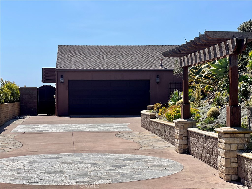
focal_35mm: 77
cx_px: 126
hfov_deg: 25.3
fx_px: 561
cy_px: 94
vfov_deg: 19.1
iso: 32
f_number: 2.8
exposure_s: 1/1043
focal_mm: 9
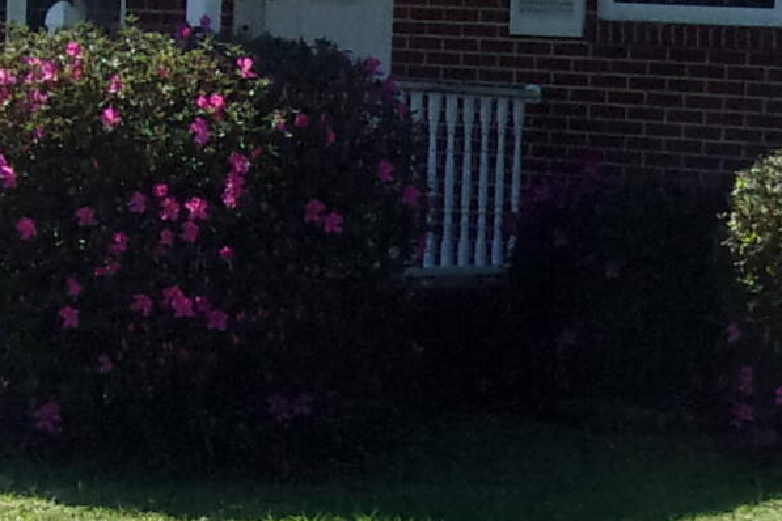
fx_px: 3063
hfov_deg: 14.2
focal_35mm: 141
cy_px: 329
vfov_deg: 9.7
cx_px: 849
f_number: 10.4
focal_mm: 4.9
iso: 200
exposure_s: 1/170
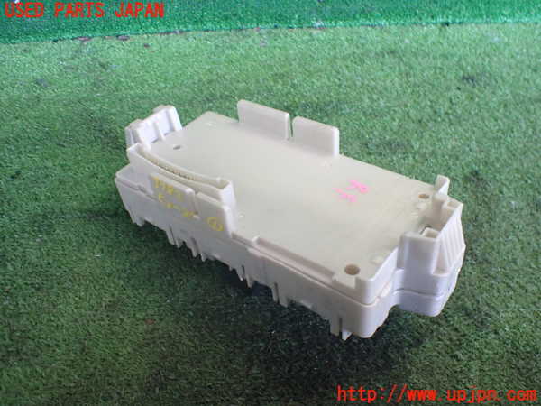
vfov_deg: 46.8
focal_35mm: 30
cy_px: 203
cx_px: 270
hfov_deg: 60.0
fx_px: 469
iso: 640
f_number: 2.3
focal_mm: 5.4
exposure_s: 1/125
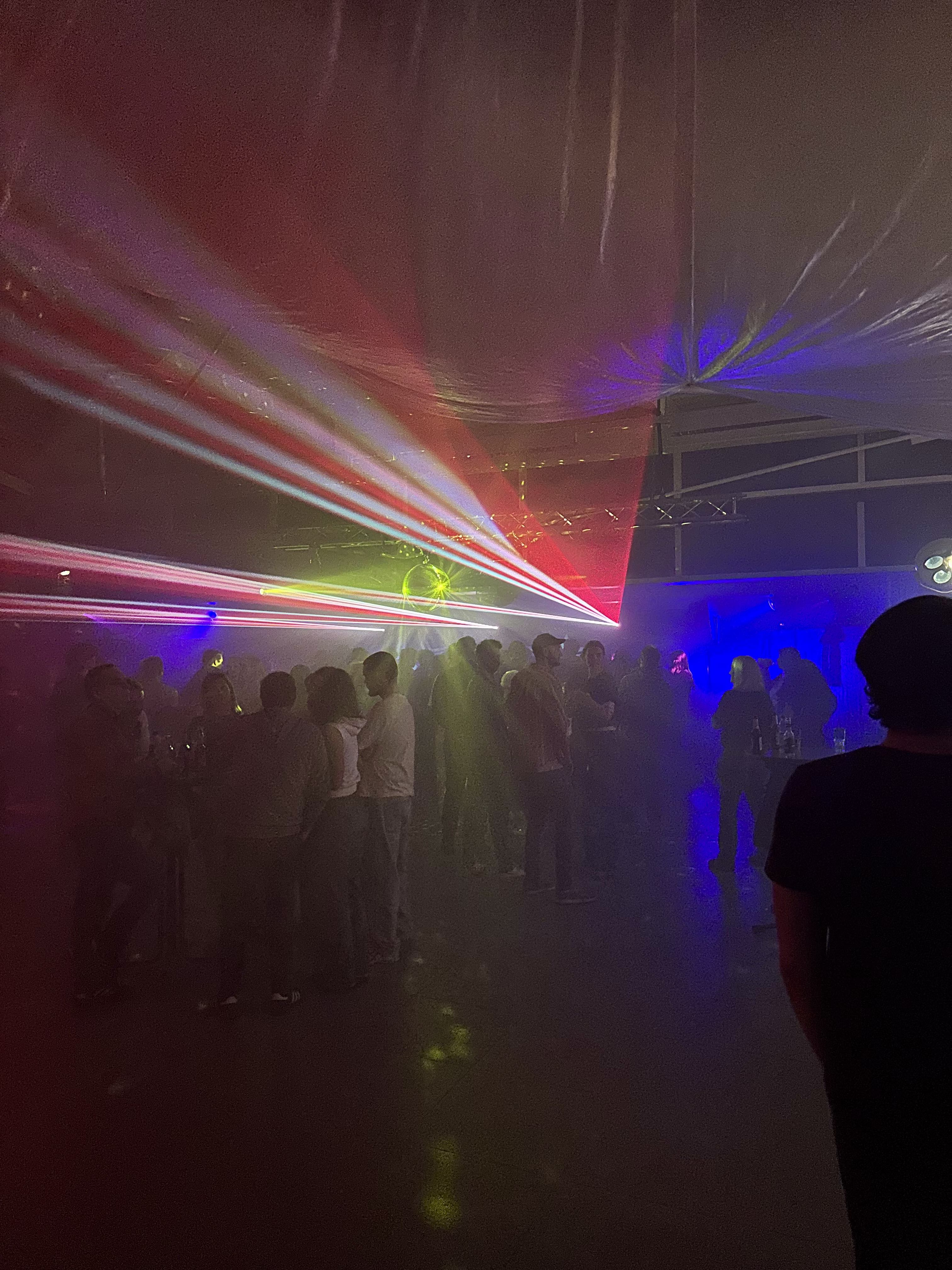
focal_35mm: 24
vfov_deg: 71.6
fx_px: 880
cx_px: 476
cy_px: 635
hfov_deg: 56.8
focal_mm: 6.86
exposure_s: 1/33
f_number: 1.78
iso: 2500
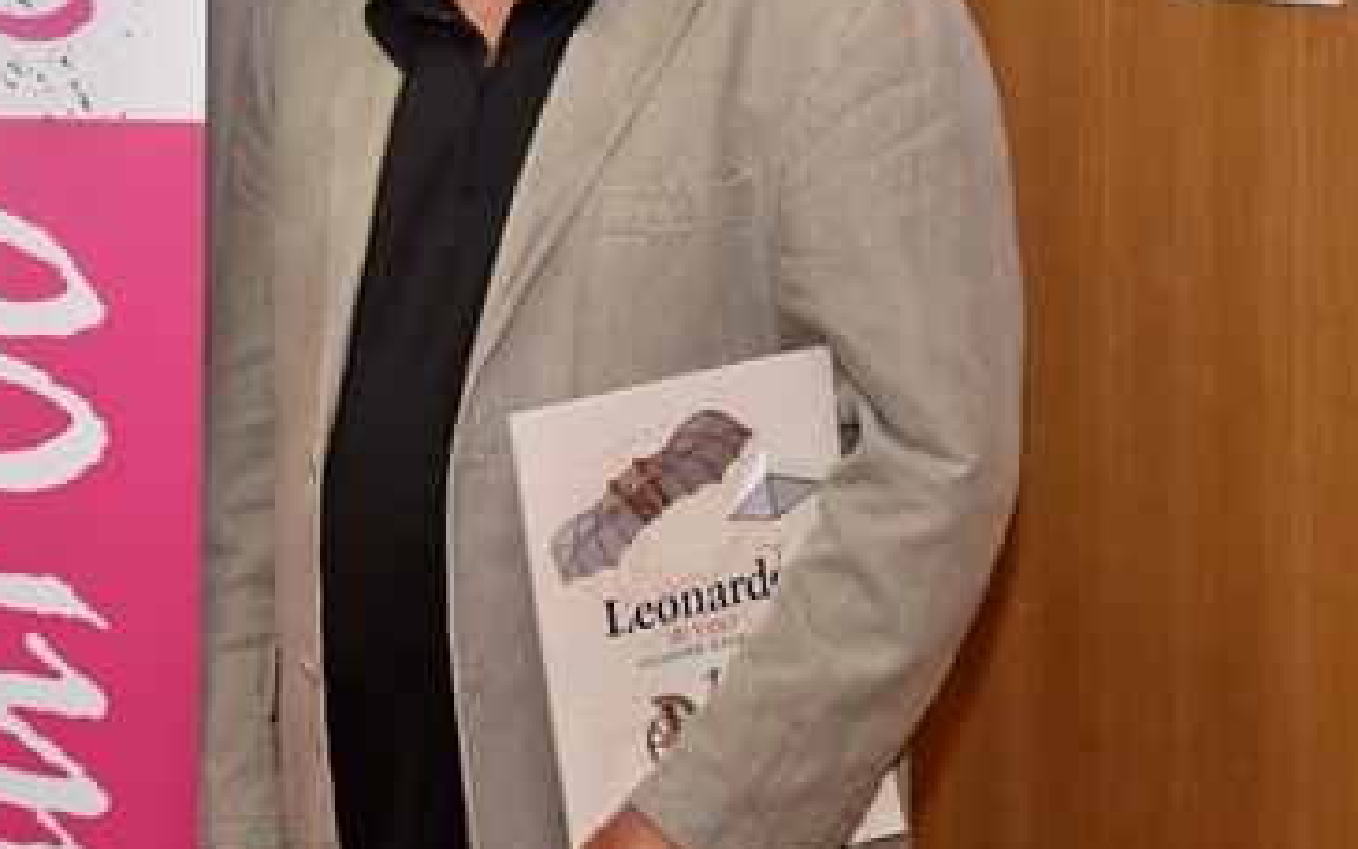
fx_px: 4070
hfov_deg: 18.7
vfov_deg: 11.8
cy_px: 162
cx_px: 223
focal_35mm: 110
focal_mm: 48
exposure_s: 1/200
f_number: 4
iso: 1250
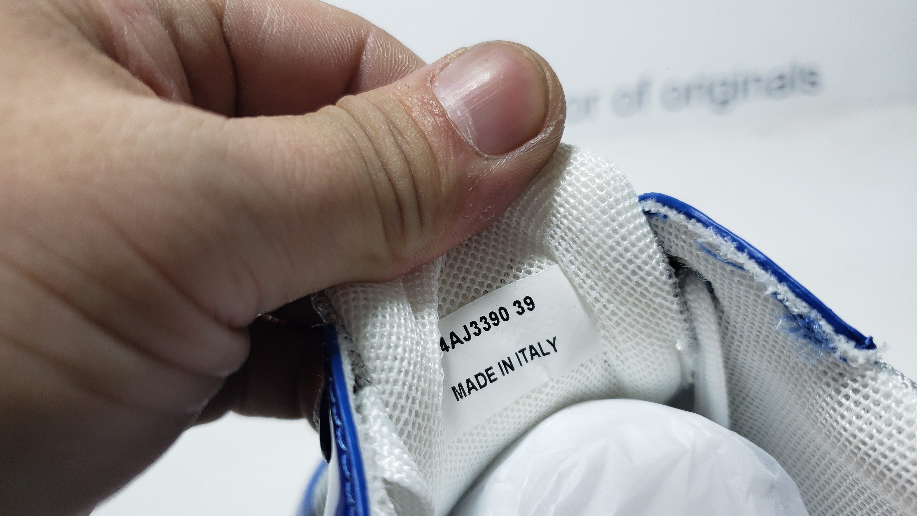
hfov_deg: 66.1
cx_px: 455
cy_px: 300
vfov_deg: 40.1
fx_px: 705
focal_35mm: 29
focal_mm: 4.3
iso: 50
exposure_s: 1/354
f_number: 1.5
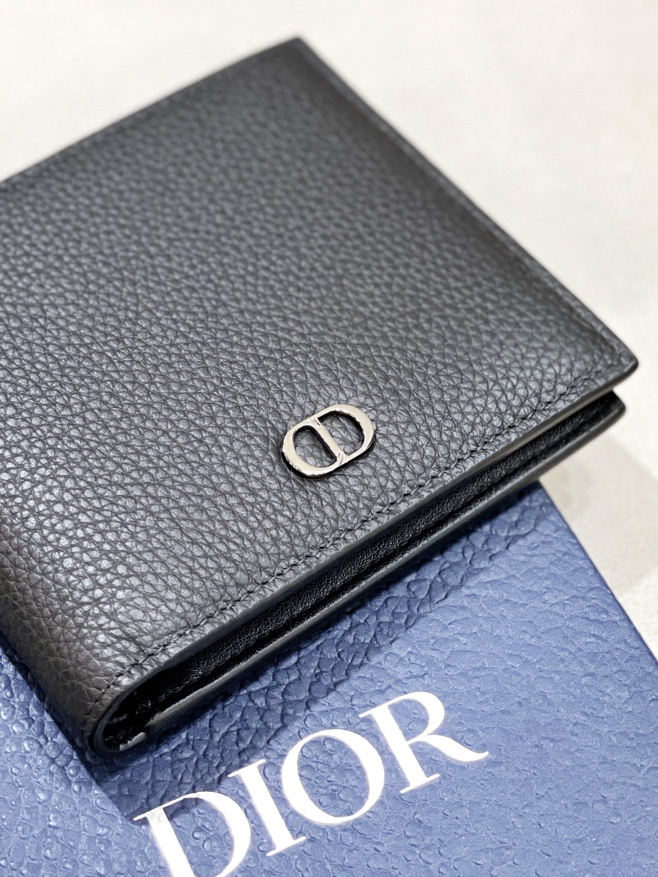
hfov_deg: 24.0
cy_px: 442
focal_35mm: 61
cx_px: 287
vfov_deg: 31.7
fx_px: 1546
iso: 200
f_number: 2
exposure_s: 1/100
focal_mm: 6
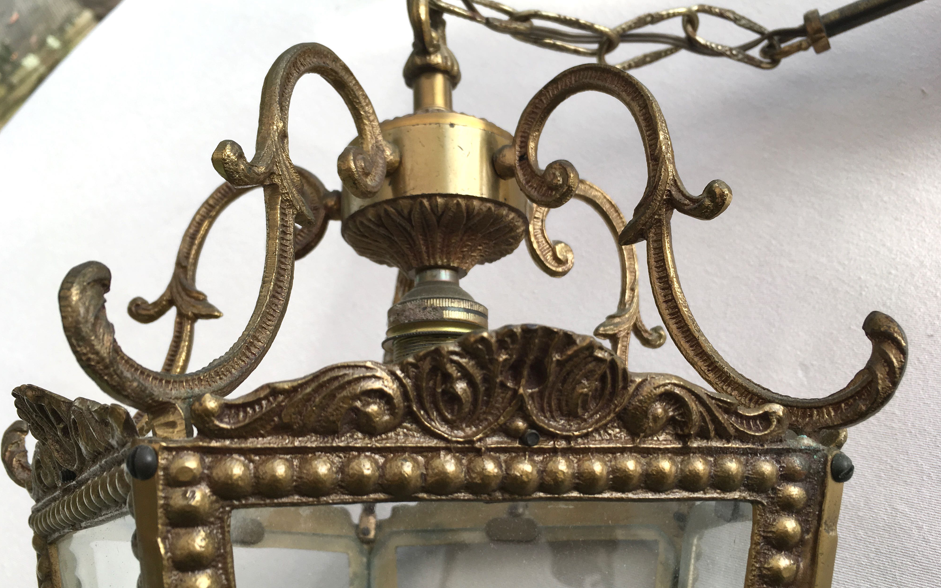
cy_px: 288
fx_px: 795
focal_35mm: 31
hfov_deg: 61.2
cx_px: 469
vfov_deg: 40.6
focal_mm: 4.15
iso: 25
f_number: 2.2
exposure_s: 1/439
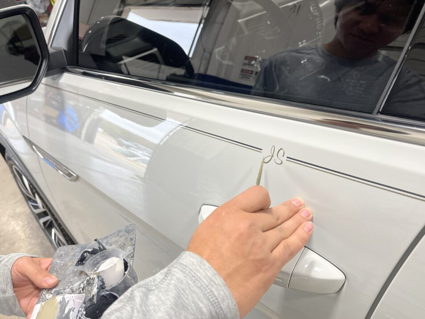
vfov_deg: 49.7
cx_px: 228
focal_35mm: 28
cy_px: 162
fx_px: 344
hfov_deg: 63.4
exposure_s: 1/120
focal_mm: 5.1
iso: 125
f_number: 1.6
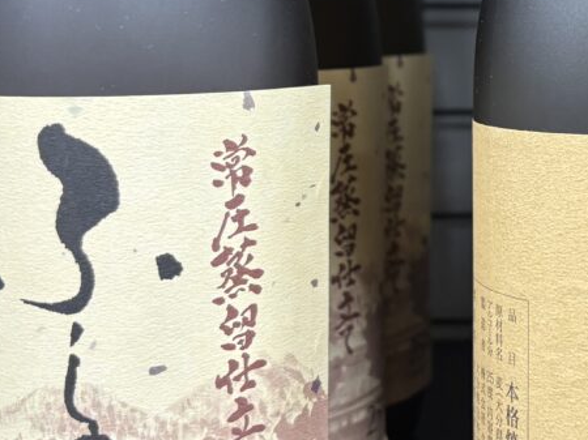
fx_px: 1256
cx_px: 597
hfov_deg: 25.0
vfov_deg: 19.7
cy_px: 85
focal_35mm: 74
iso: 160
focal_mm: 5.96
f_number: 1.6
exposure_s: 1/60
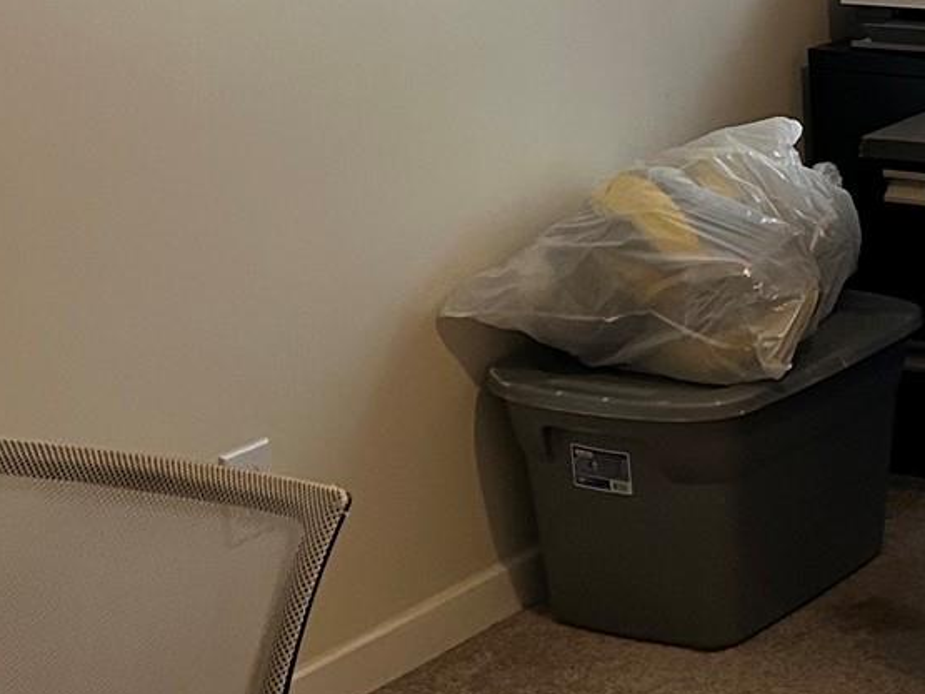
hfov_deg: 18.5
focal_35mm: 96
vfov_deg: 15.1
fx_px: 2565
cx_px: 1312
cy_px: -17
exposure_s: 1/60
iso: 250
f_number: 1.5
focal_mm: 5.7
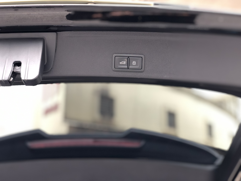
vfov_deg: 28.0
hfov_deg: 36.8
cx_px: 120
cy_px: 90
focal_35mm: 52
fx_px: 362
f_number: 2.4
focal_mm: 6
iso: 80
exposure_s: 1/60
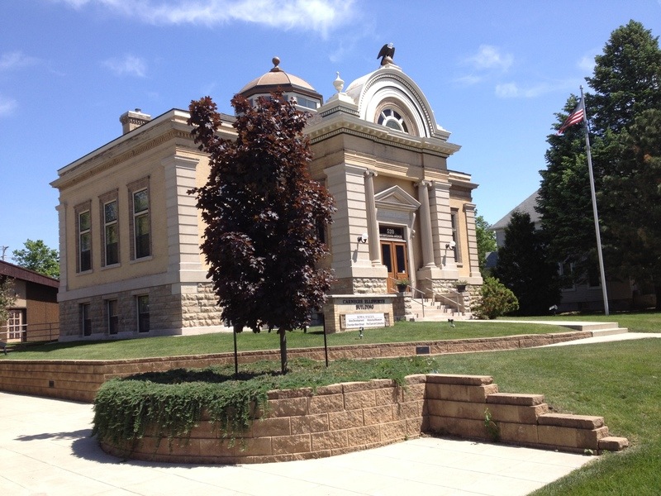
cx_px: 330
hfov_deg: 52.6
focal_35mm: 35
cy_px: 248
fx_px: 668
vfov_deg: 40.7
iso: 64
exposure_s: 1/1022
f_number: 2.4
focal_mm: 4.28
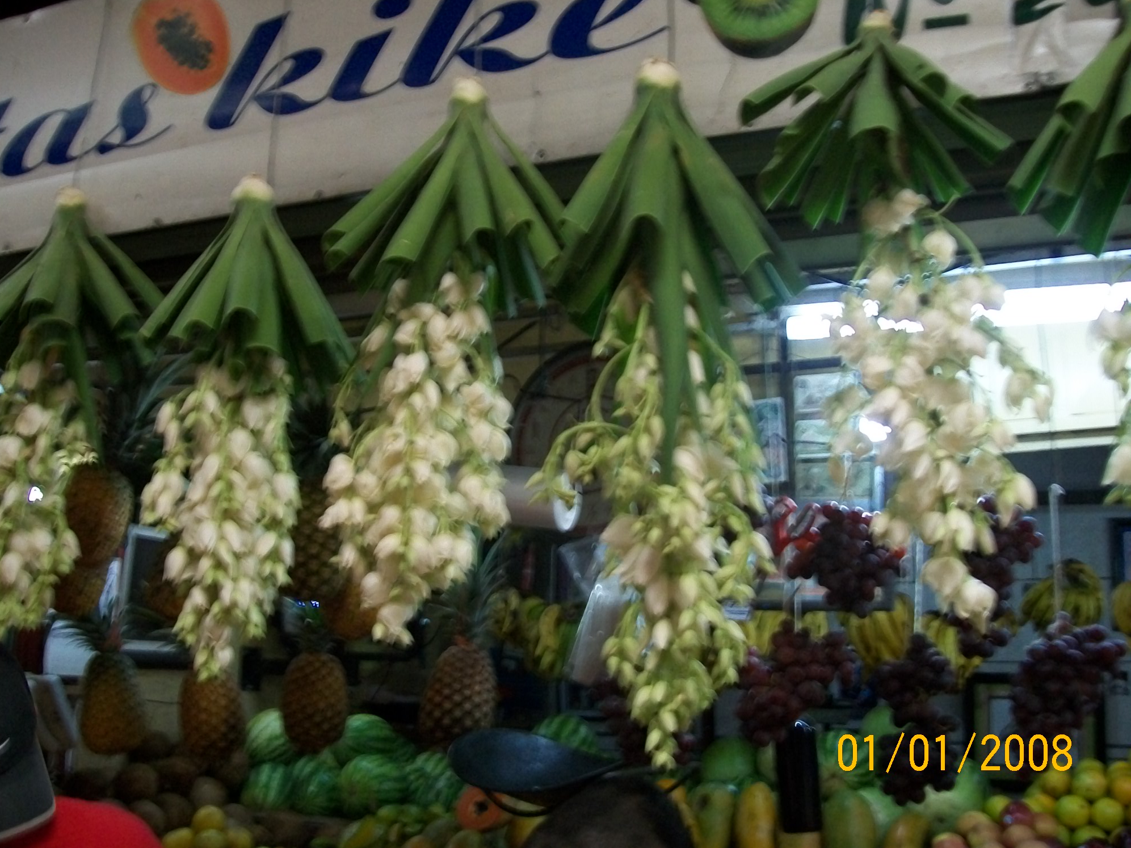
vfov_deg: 38.7
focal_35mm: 37
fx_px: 1209
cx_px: 551
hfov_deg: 50.1
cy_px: 415
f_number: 2.7
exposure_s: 1/30
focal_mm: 6
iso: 160
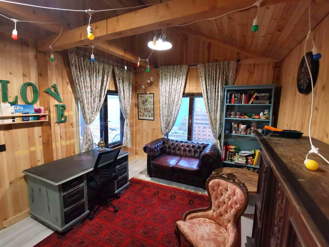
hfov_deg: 91.0
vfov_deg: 74.7
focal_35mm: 17
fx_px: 162
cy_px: 124
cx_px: 164
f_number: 2.2
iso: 640
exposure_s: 1/20
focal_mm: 2.23
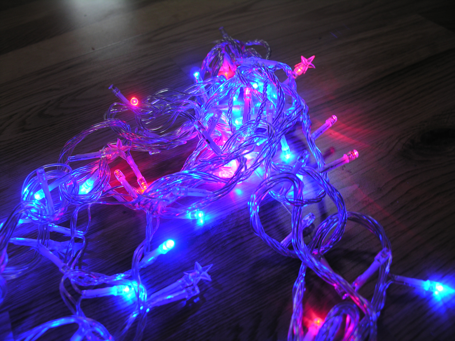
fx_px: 460
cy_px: 170
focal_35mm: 35
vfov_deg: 40.7
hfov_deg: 52.6
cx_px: 228
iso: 50
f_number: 2.8
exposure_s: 1/19.1
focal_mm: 8.9
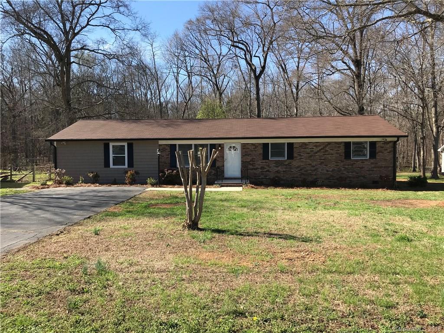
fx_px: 359
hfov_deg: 63.4
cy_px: 166
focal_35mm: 28
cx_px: 222
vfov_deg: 49.7
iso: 20
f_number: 1.8
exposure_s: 1/1088
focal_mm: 3.99
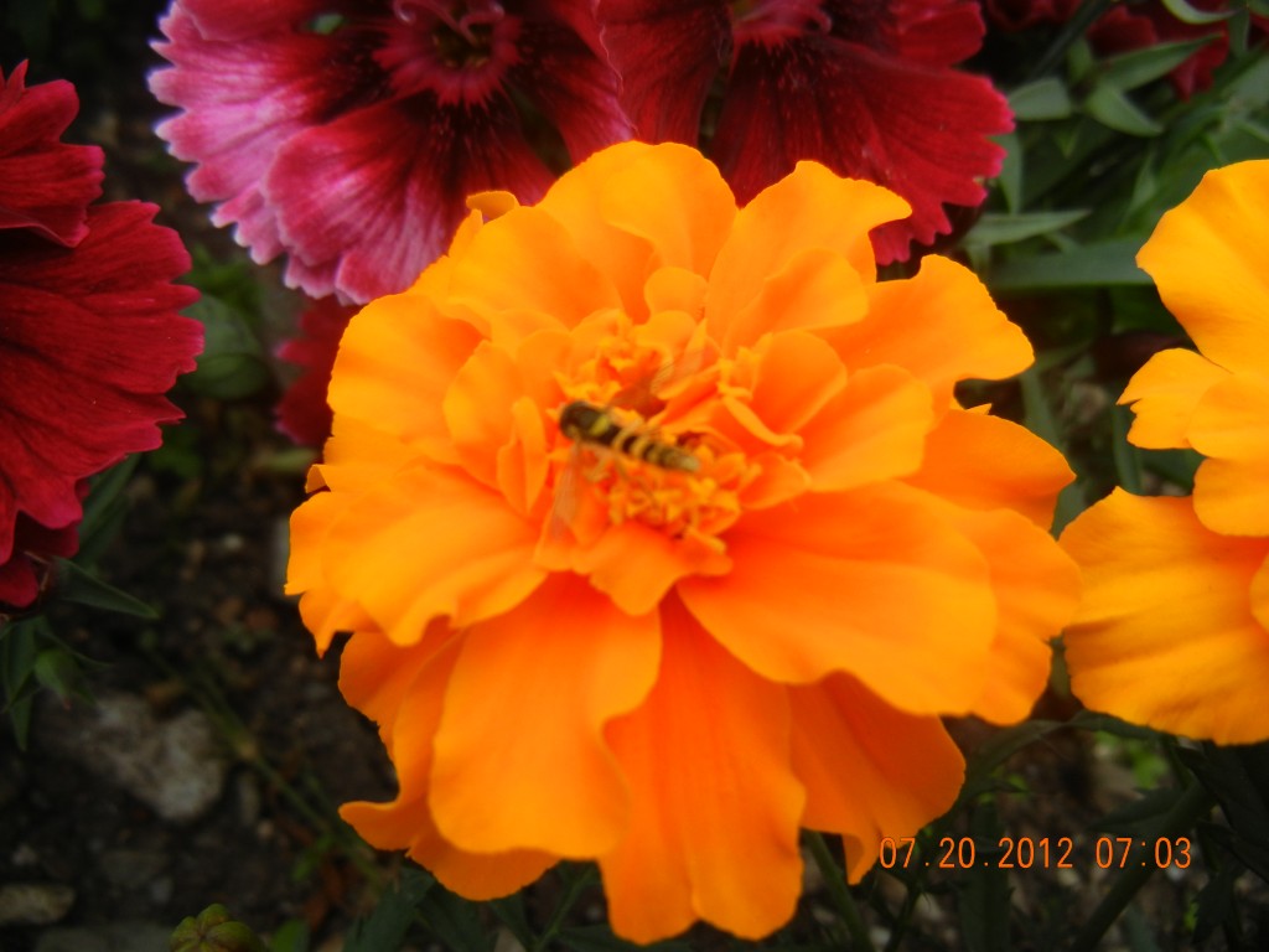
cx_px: 634
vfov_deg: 46.8
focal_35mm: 30
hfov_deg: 60.0
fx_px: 1100
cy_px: 476
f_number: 3.5
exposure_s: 1/523
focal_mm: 5.4
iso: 160
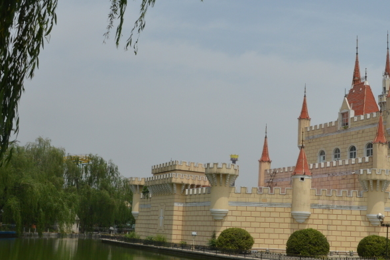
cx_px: 280
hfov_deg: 41.0
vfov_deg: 28.6
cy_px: 144
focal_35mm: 47
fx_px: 509
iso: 220
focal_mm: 18
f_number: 18
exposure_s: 1/250
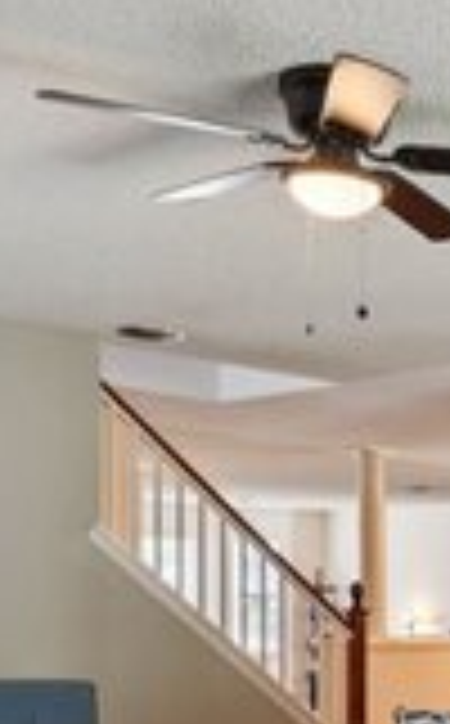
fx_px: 1281
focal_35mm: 65
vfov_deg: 30.4
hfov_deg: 18.5
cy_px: 627
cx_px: 594
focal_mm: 16
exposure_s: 1/8
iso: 400
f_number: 8
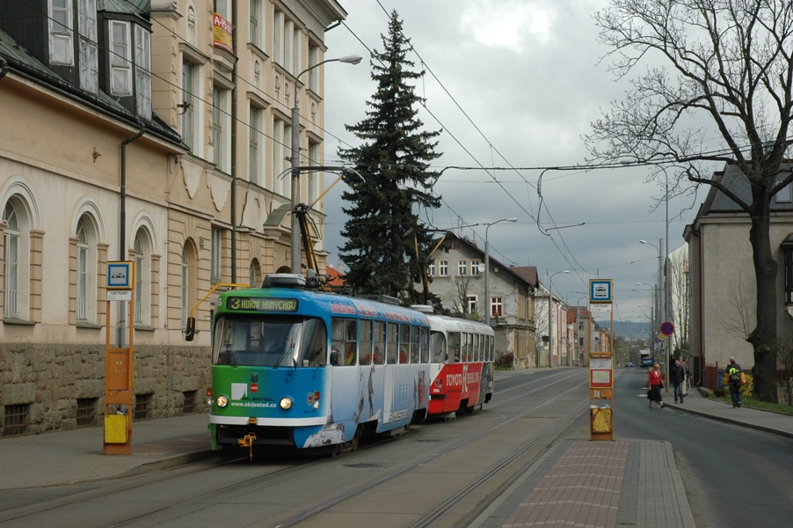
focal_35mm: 66
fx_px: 1453
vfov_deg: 20.6
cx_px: 396
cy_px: 264
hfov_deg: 30.5
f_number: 10
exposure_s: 1/400
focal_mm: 44
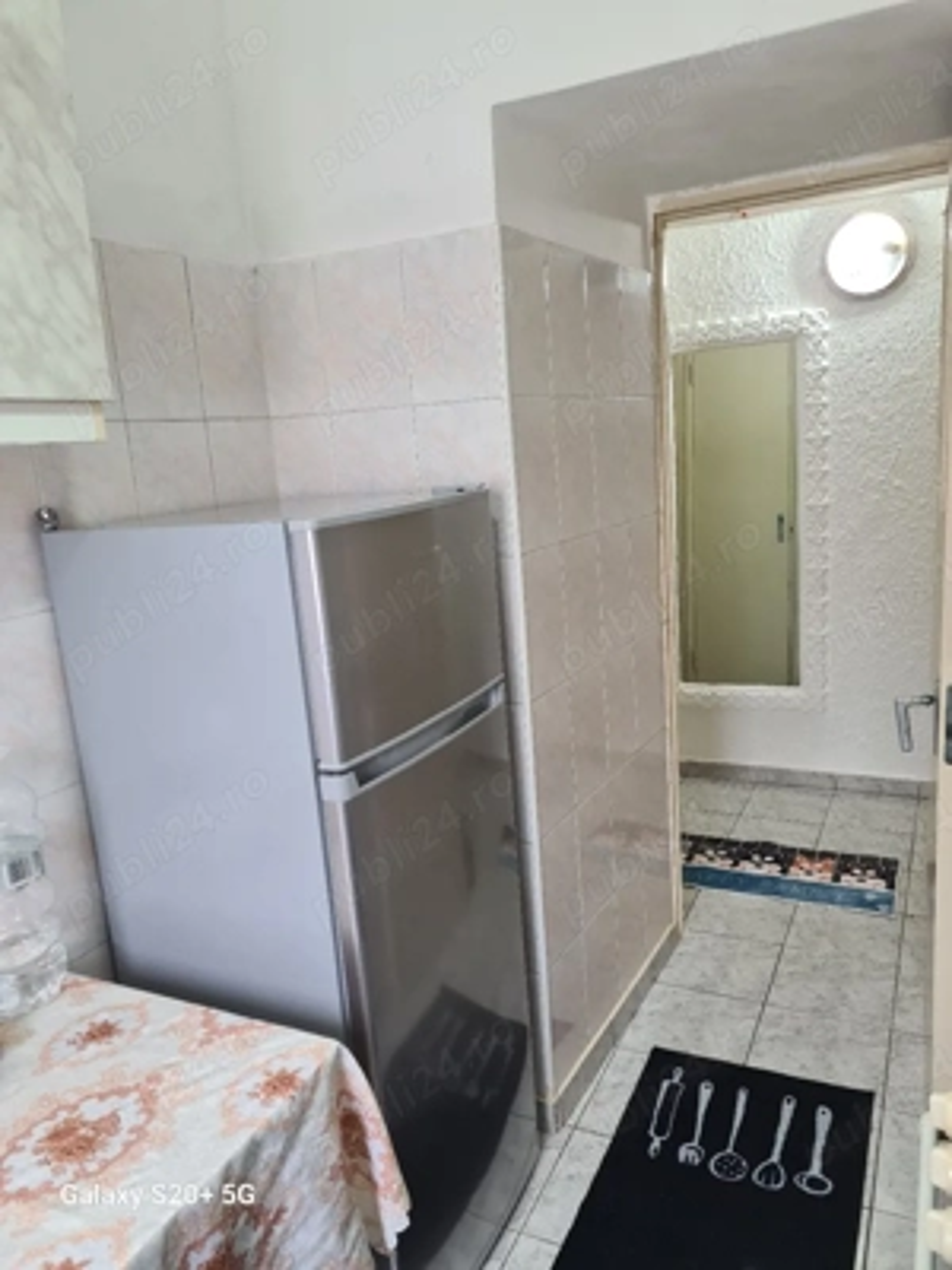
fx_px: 953
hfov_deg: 53.1
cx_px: 476
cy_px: 635
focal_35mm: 26
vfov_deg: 67.3
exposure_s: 1/50
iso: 125
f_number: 1.8
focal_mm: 5.4
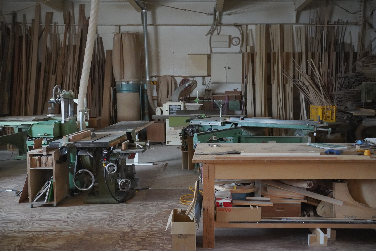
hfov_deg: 54.4
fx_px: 366
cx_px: 188
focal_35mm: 35
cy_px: 126
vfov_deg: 37.9
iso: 10000
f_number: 6.3
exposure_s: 1/25
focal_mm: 35
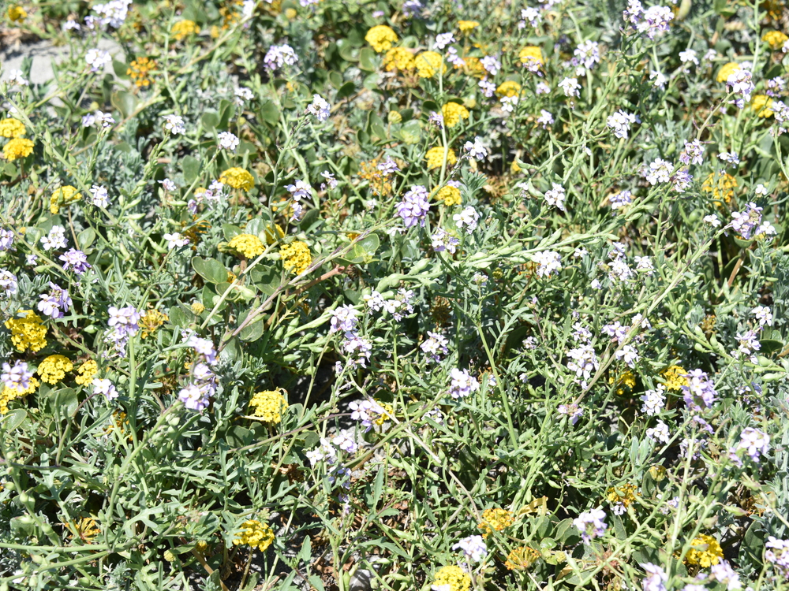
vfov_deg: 15.4
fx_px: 2188
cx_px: 442
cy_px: 321
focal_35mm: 96
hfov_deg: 20.4
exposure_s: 1/200
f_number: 7.1
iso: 100
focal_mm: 78
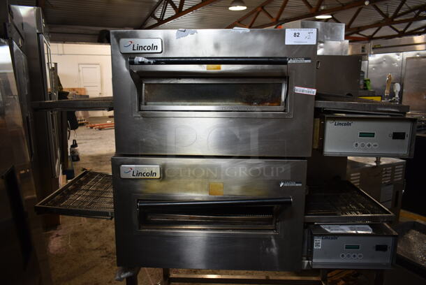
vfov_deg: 48.0
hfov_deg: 67.3
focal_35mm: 27
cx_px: 213
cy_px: 142
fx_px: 320
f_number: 3.5
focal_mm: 18
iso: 250
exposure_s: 1/30
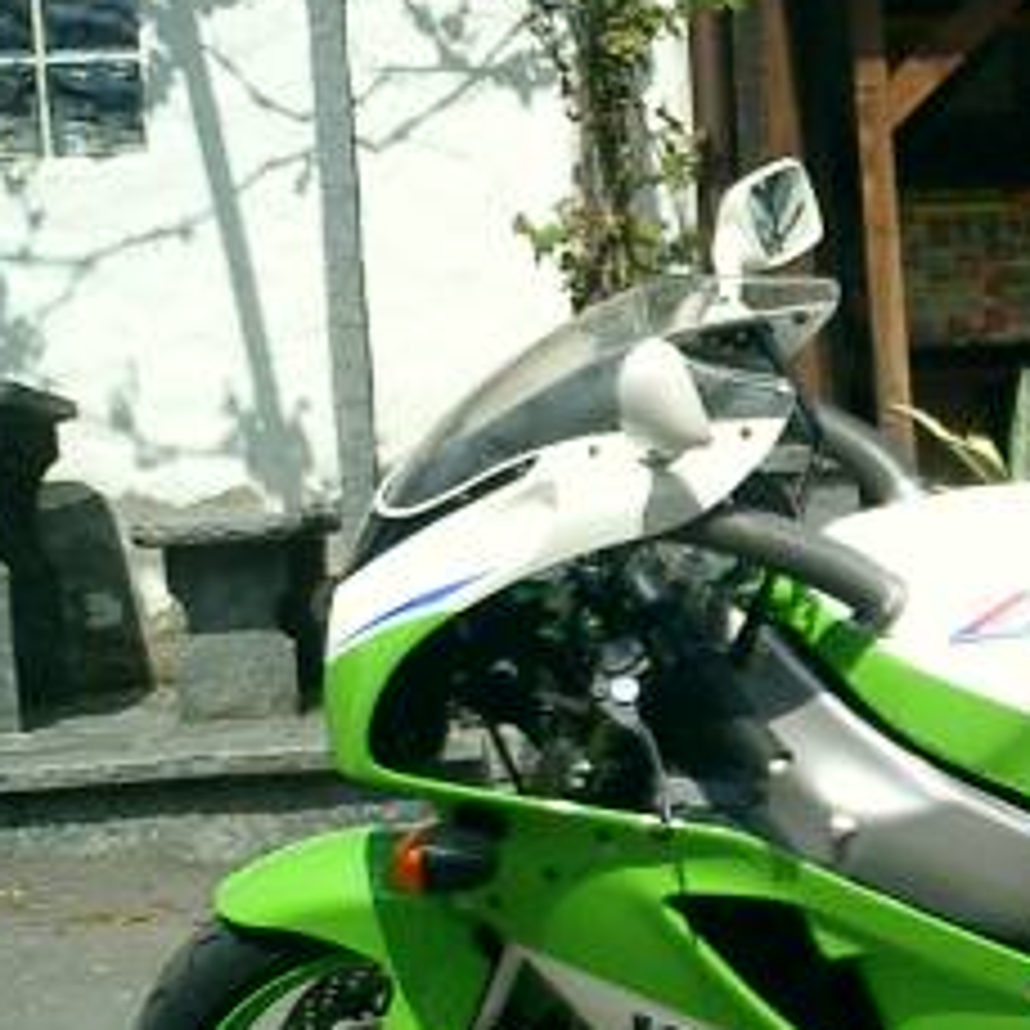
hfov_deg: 18.5
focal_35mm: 89
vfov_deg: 19.2
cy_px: 873
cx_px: 1237
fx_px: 2996
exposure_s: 1/2000
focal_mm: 7.5
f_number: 3.2
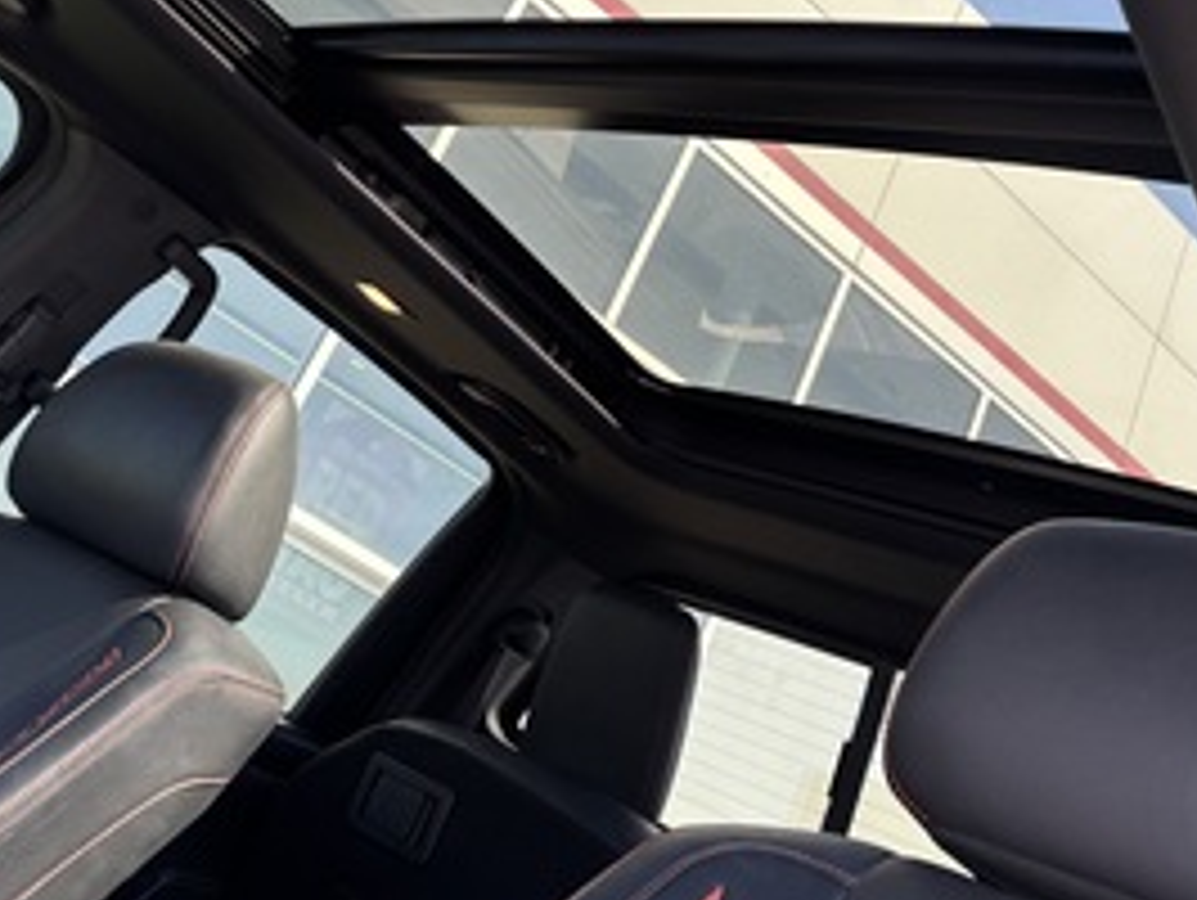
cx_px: 544
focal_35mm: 41
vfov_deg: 34.5
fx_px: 1419
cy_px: 241
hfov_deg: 45.7
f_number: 1.6
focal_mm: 5.96
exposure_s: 1/370
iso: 50
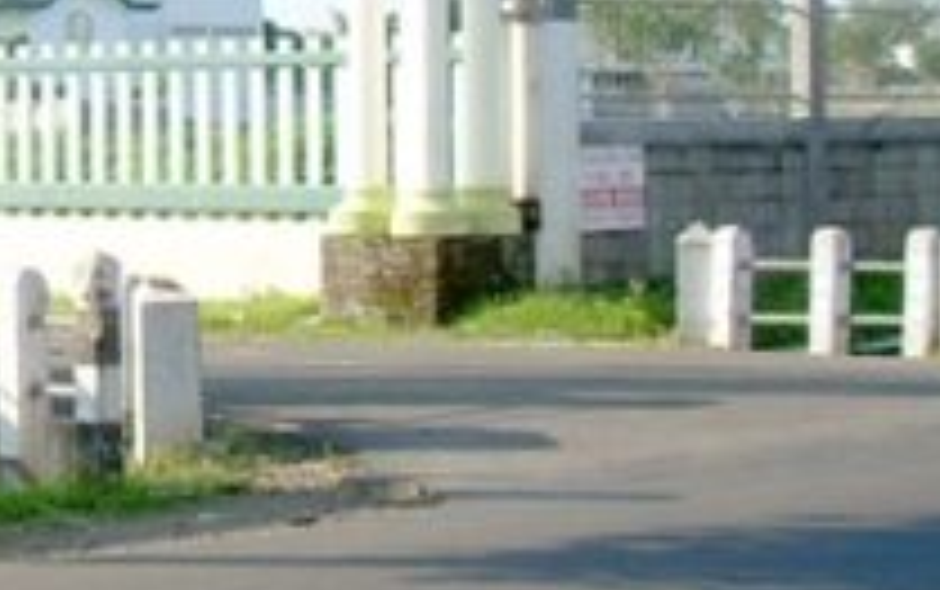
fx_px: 3436
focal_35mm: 134
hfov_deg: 15.1
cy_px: -59
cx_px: -180
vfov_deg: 9.7
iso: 50
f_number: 4.6
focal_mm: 6.3
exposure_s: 1/210
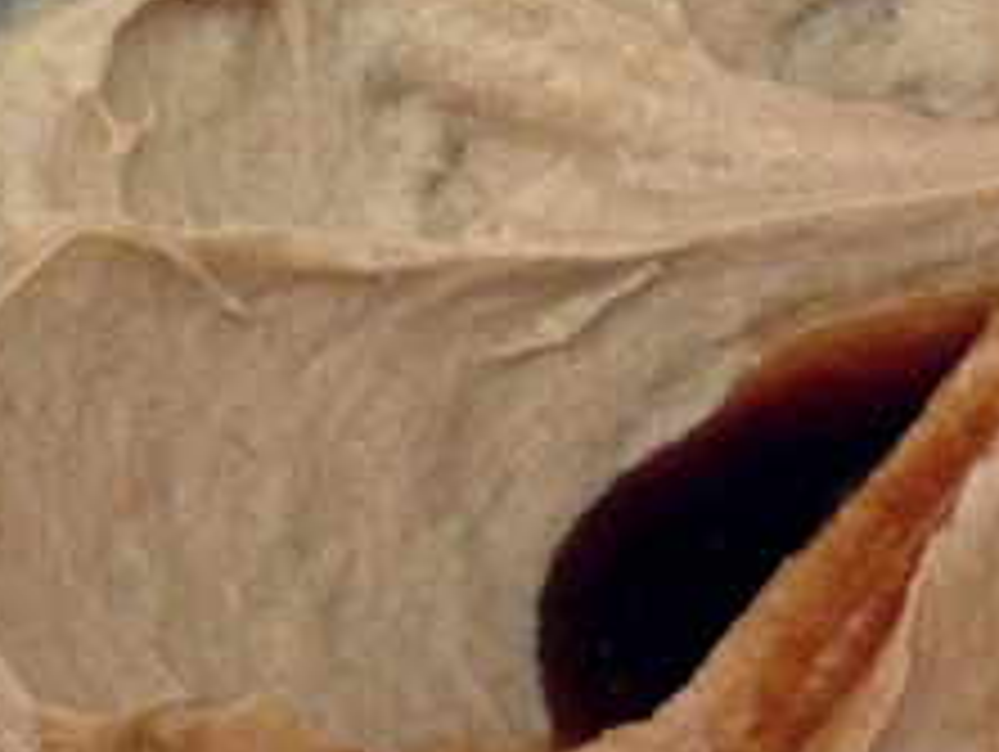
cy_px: 369
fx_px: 2745
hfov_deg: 19.7
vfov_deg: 15.6
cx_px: 1120
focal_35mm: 95
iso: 500
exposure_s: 1/15
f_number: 2.4
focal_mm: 4.12
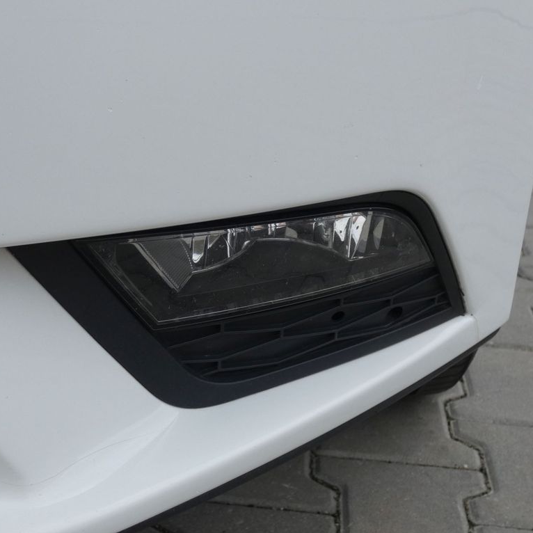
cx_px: 213
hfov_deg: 26.4
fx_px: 1132
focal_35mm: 65
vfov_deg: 26.5
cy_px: 266
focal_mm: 9.9
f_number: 4
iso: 80
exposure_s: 1/320
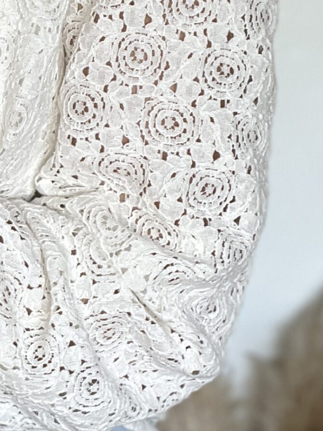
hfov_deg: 14.4
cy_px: 210
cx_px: -136
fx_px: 1207
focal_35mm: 97
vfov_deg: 20.2
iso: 100
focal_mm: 2.71
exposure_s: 1/74
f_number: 2.2
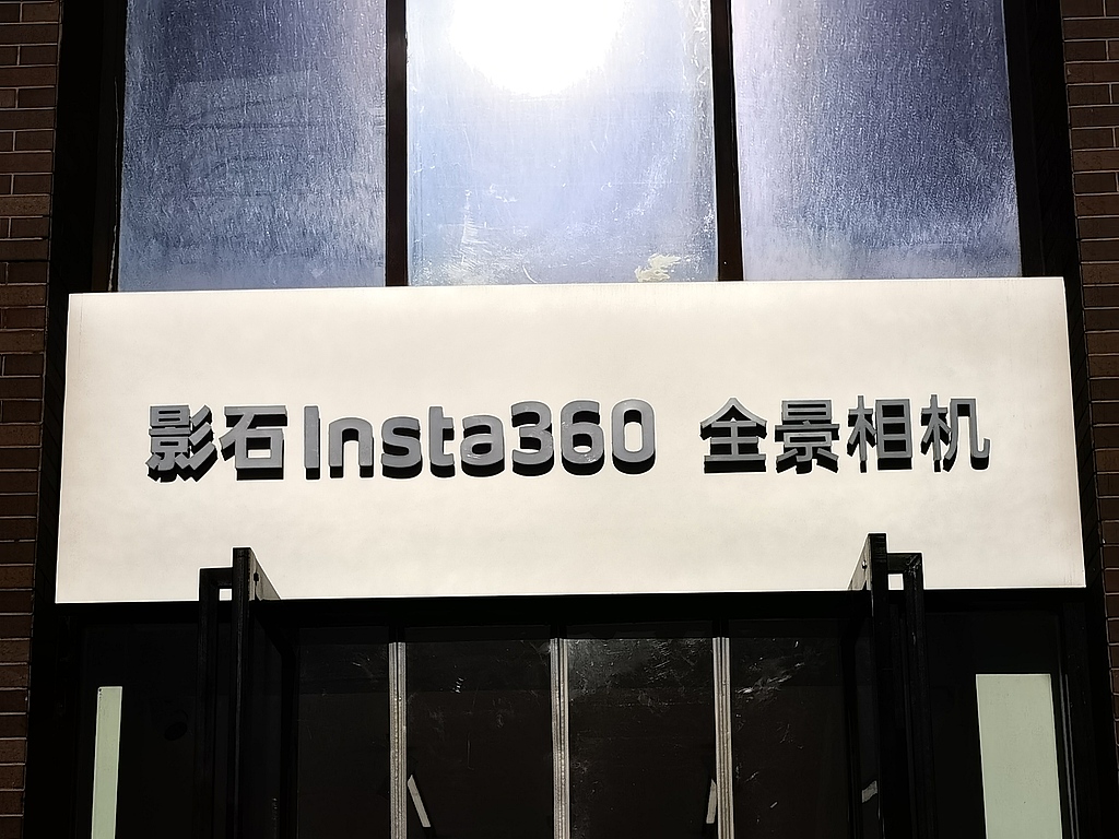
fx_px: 2780
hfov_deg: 22.8
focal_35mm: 86
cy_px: 420
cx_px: 560
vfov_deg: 17.2
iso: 50
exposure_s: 1/12987
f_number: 1.8
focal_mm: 5.54
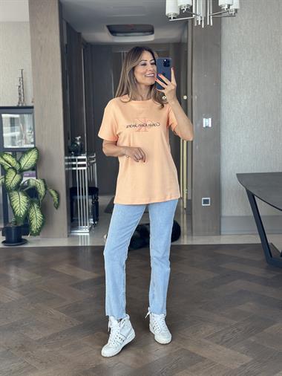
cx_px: 141
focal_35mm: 48
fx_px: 521
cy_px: 188
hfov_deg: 30.3
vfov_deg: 39.6
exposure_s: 1/75
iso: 125
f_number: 1.78
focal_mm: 6.86
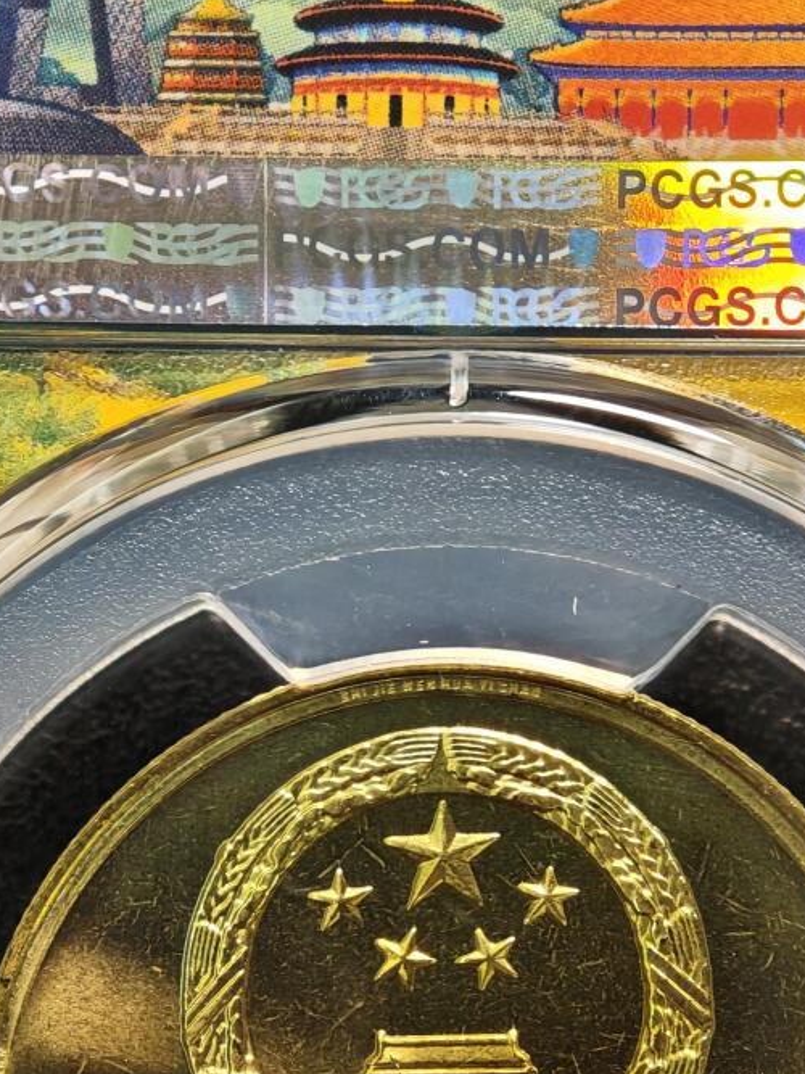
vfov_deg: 12.2
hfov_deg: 9.2
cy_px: 802
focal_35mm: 162
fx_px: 5025
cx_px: 460
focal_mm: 9
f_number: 2
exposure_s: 1/120
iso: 640
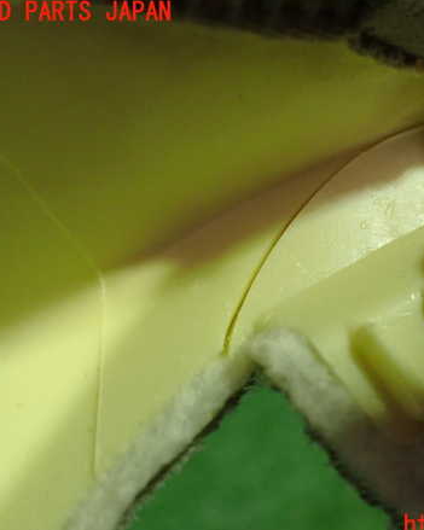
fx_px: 628
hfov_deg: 36.5
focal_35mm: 40
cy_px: 269
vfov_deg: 45.8
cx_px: 314
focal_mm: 5.4
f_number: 2.3
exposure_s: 1/50
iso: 800
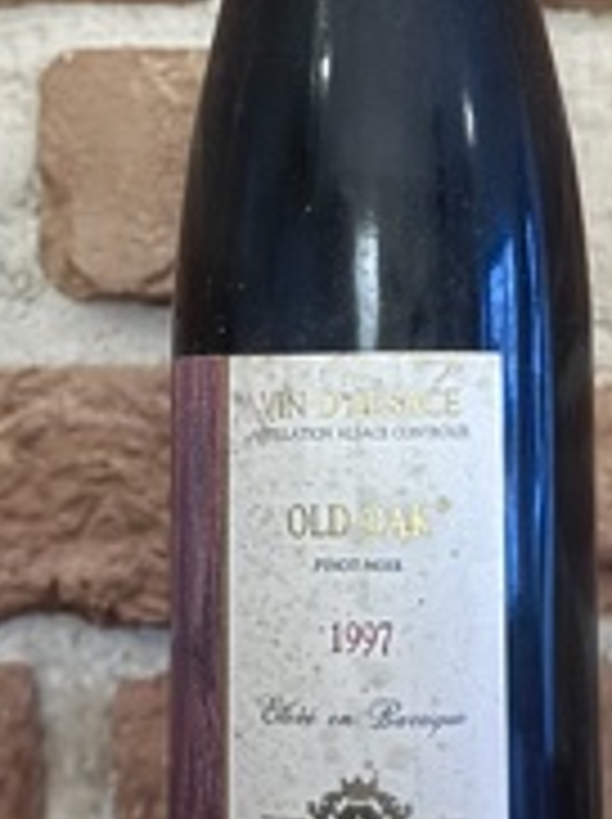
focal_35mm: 74
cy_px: 320
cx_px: 338
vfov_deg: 26.3
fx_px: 1749
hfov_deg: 19.8
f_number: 1.78
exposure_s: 1/16
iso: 1000
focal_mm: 6.76
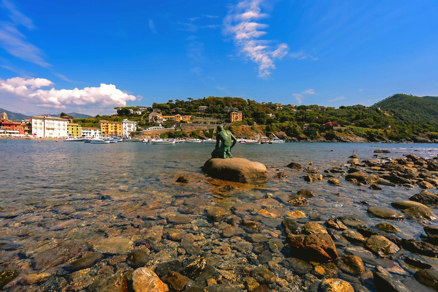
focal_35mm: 16
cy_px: 146
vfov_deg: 73.7
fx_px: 195
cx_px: 219
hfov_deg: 96.7
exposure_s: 1/400
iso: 100
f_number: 7.1
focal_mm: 16
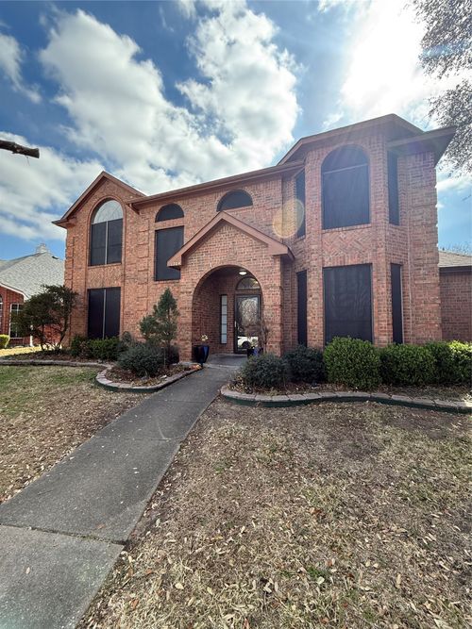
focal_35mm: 14
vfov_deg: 102.1
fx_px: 255
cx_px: 236
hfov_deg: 85.7
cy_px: 314
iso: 64
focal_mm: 2.22
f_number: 2.2
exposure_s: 1/607
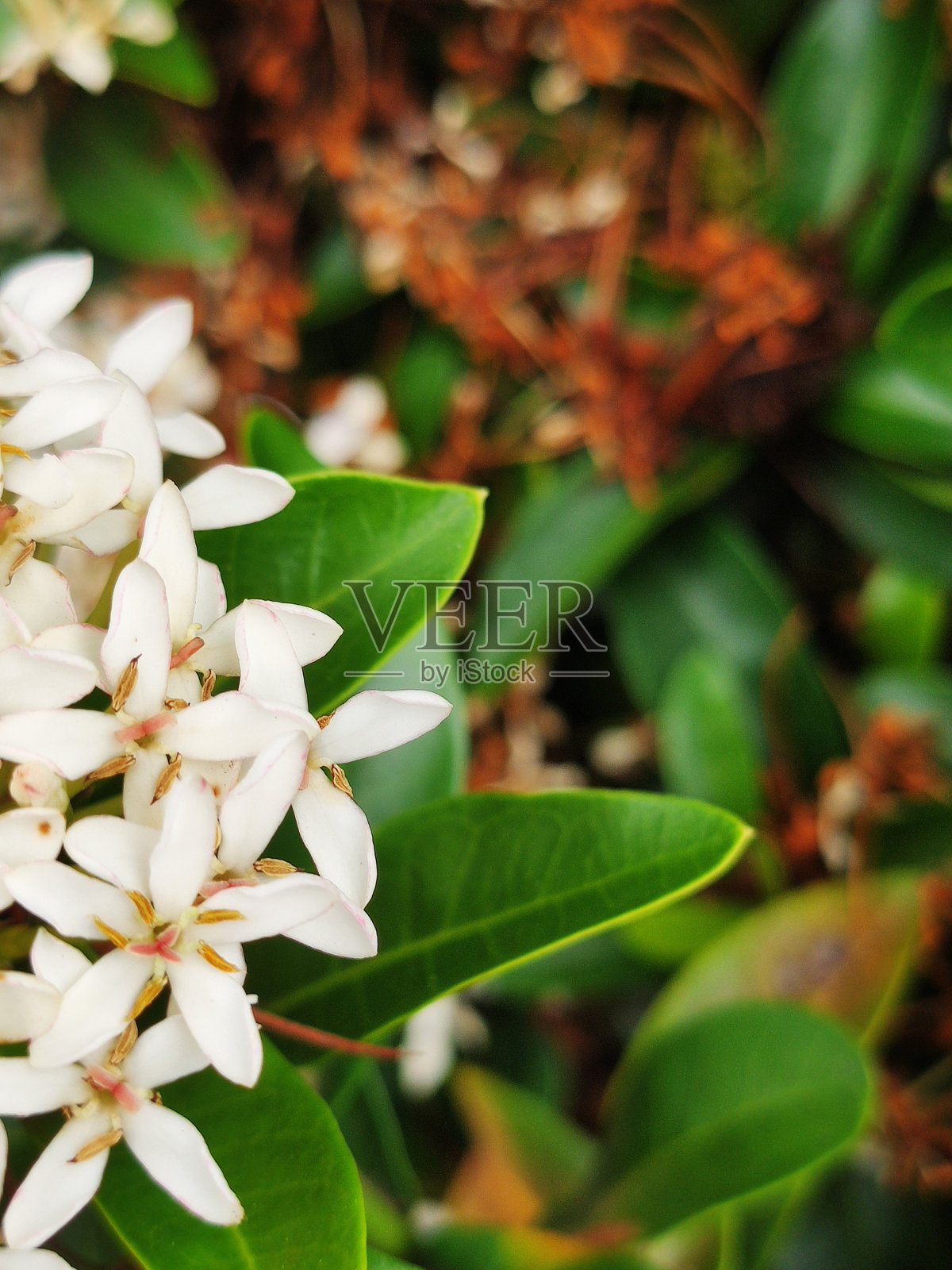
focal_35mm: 51
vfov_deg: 37.5
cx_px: 476
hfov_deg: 28.6
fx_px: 1870
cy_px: 635
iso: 112
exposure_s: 1/274
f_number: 1.75
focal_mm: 4.75
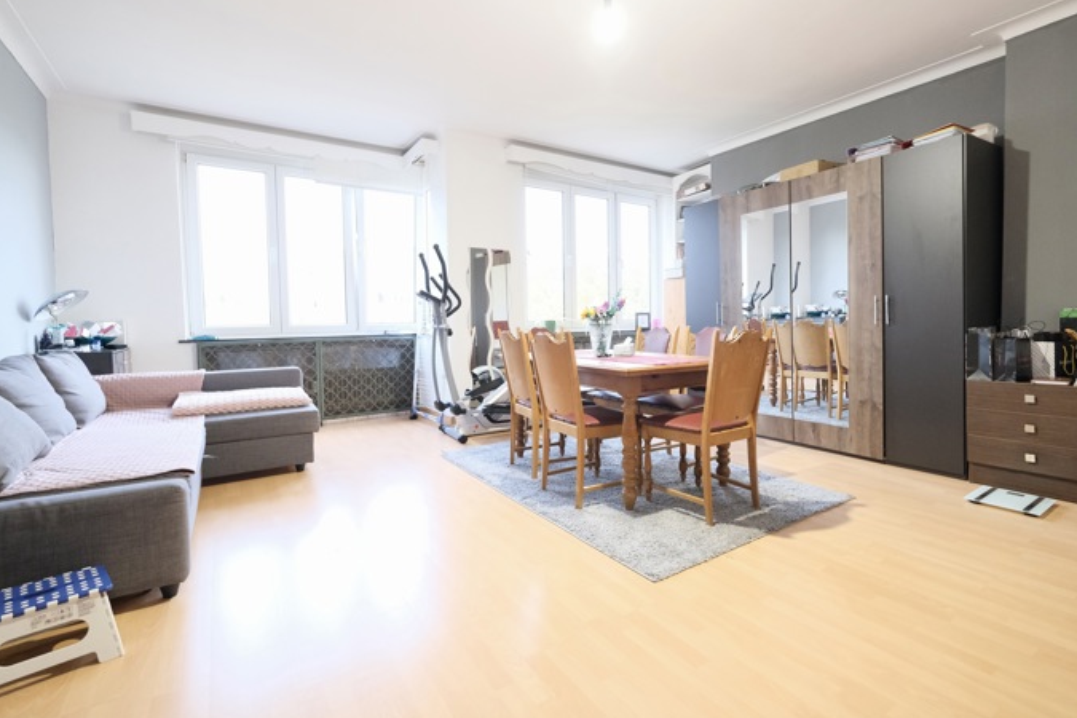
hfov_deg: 96.6
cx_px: 568
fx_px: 479
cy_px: 343
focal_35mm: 16
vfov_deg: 73.7
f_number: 4
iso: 3200
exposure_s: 1/30
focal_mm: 10
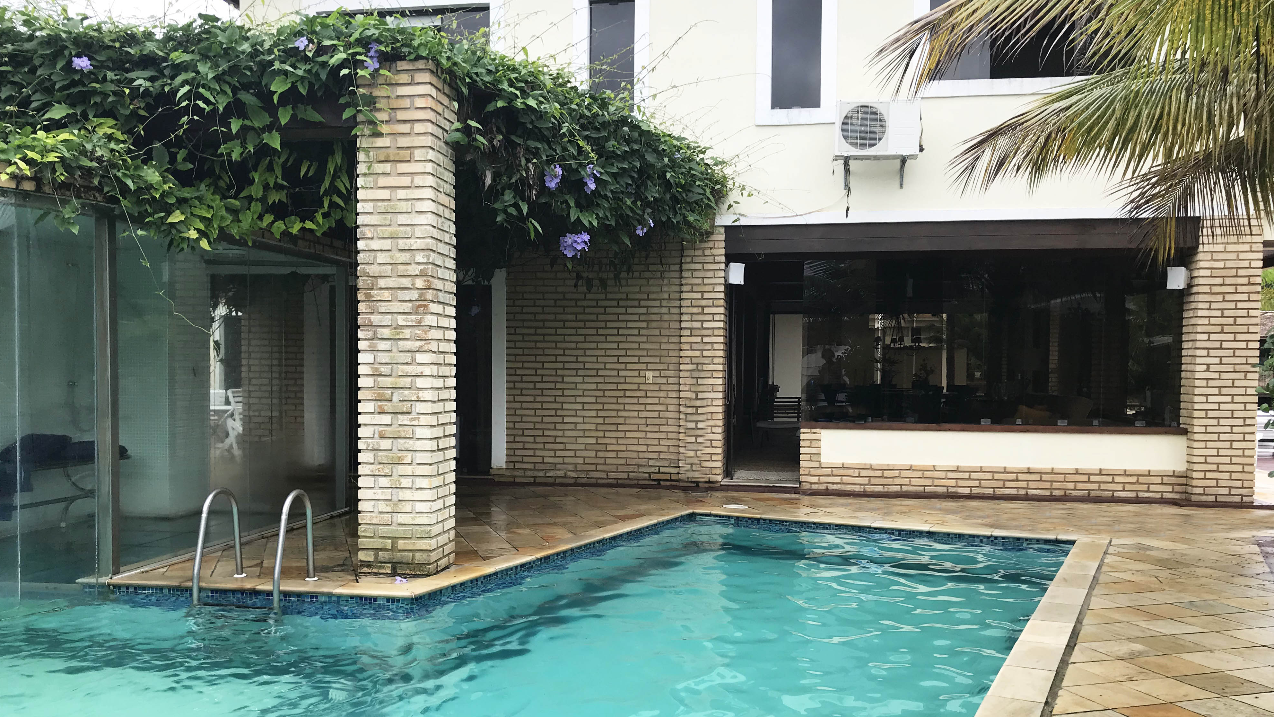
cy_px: 407
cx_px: 640
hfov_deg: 62.6
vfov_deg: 37.7
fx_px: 1047
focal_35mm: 31
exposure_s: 1/602
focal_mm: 3.99
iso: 20
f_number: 1.8
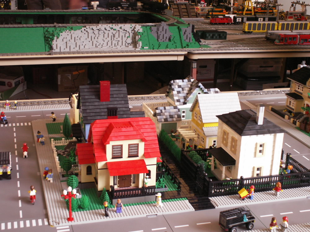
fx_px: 484
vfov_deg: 27.0
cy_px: 116
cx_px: 155
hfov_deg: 35.5
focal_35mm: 54
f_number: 3.2
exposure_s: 1/10
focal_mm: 8.93
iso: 160
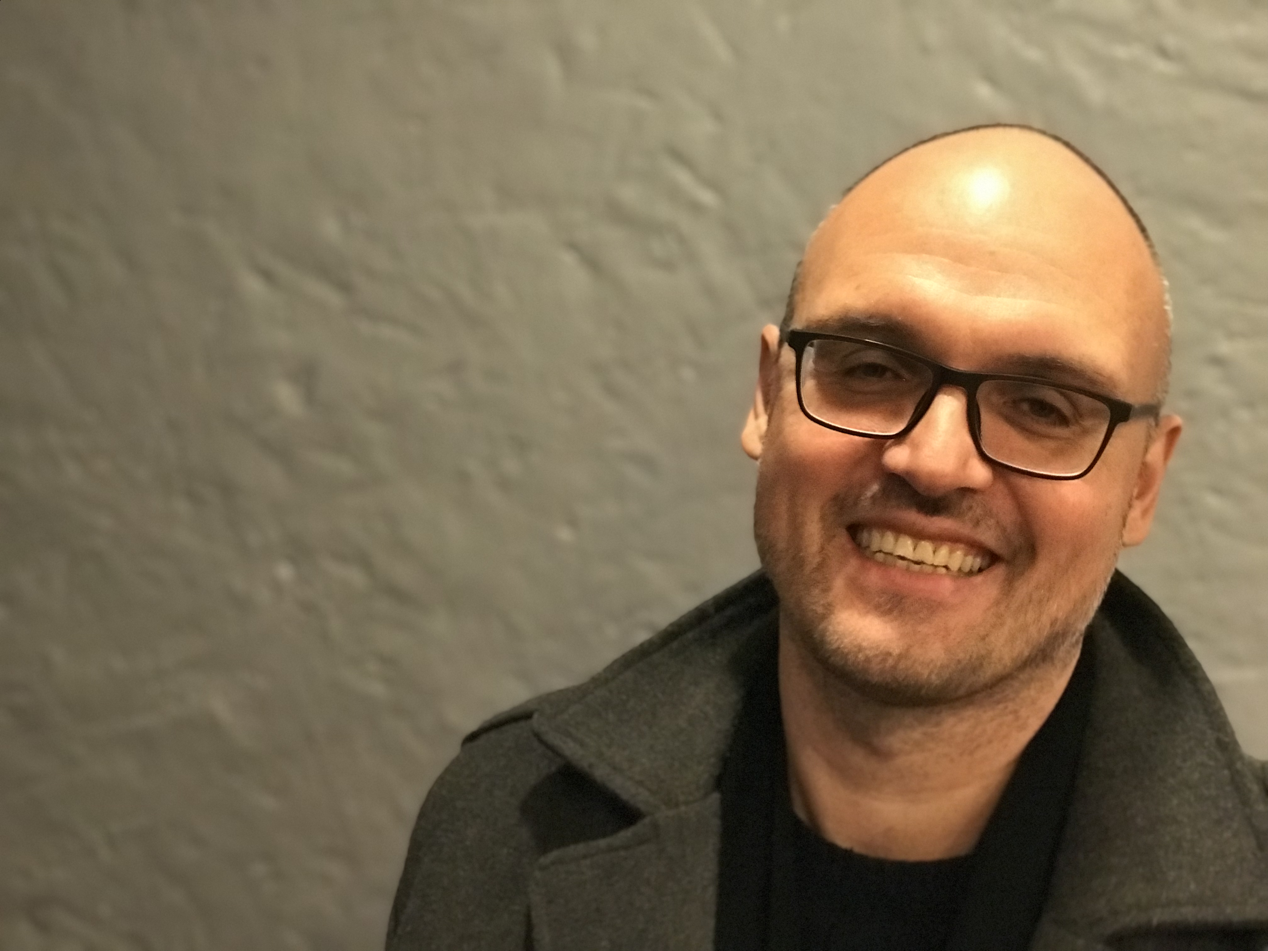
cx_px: 634
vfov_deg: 25.7
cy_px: 476
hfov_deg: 33.8
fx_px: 2088
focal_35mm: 57
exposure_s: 1/50
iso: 1250
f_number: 2.8
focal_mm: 6.6
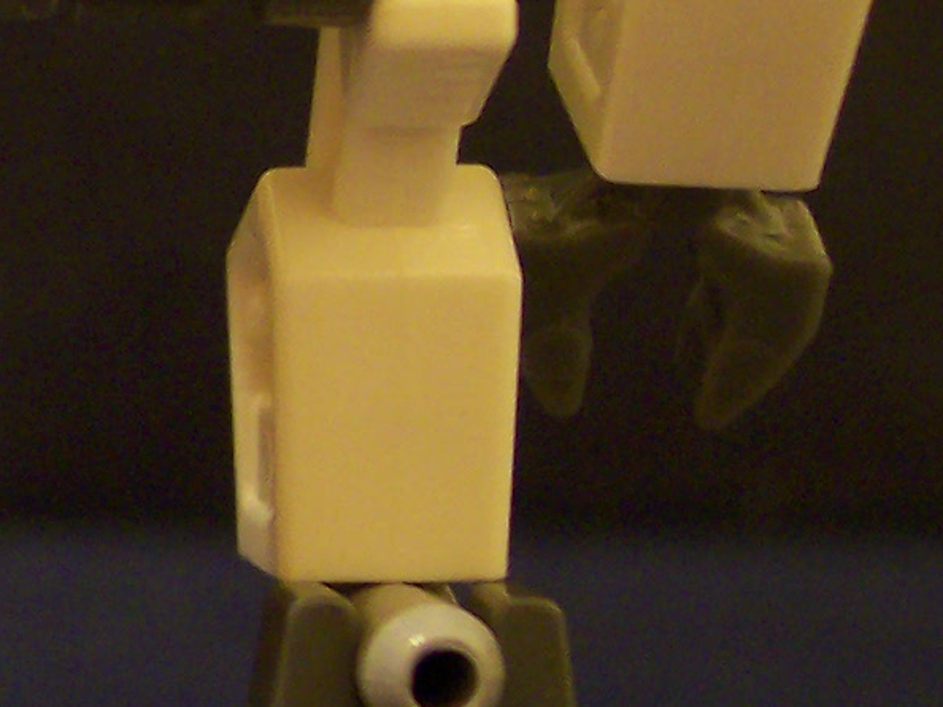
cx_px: -587
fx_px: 4493
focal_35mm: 165
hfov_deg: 11.4
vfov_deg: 8.9
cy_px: 35
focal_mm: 8
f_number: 2.8
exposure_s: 1/8
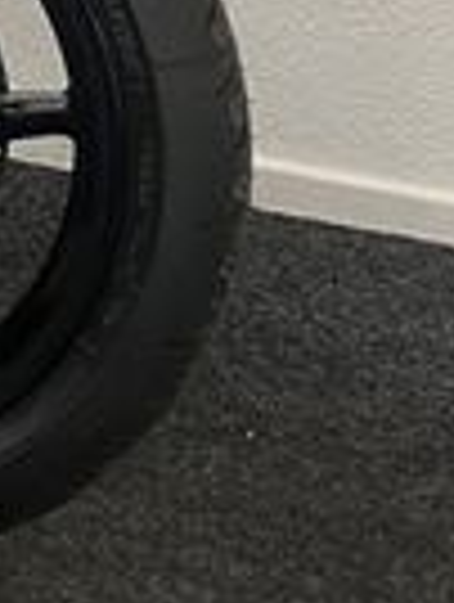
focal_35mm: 124
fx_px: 2162
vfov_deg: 14.1
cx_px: -796
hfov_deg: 9.8
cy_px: -468
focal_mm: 5.1
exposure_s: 1/50
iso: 64
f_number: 1.6
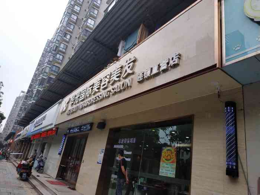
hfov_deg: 71.6
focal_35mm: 24
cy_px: 98
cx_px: 130
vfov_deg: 56.8
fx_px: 180
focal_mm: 3.94
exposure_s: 1/1000
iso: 250
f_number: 1.9
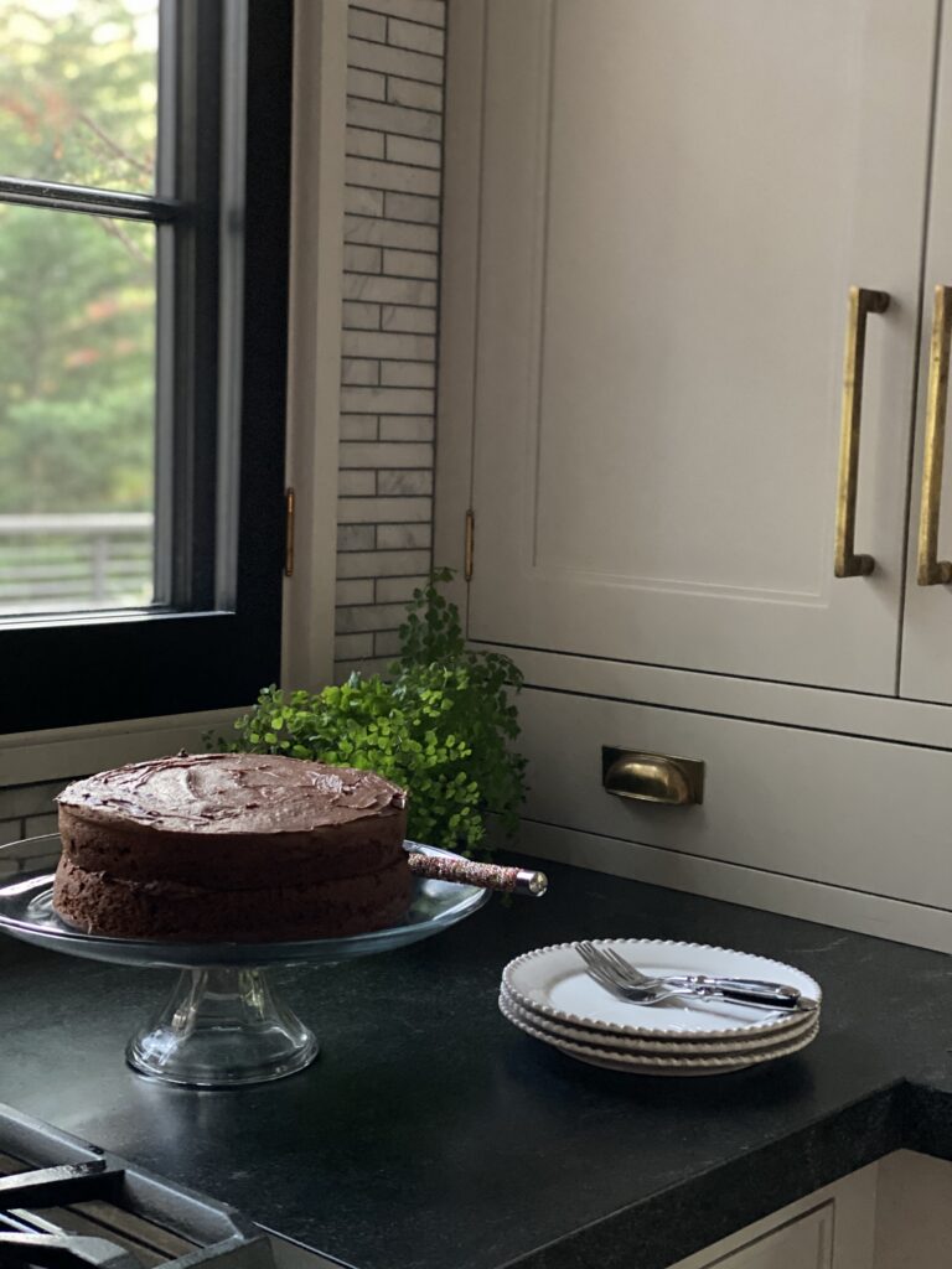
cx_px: 476
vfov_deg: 36.8
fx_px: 1907
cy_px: 634
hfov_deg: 28.0
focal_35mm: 52
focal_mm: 6
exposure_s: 1/15
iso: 800
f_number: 2
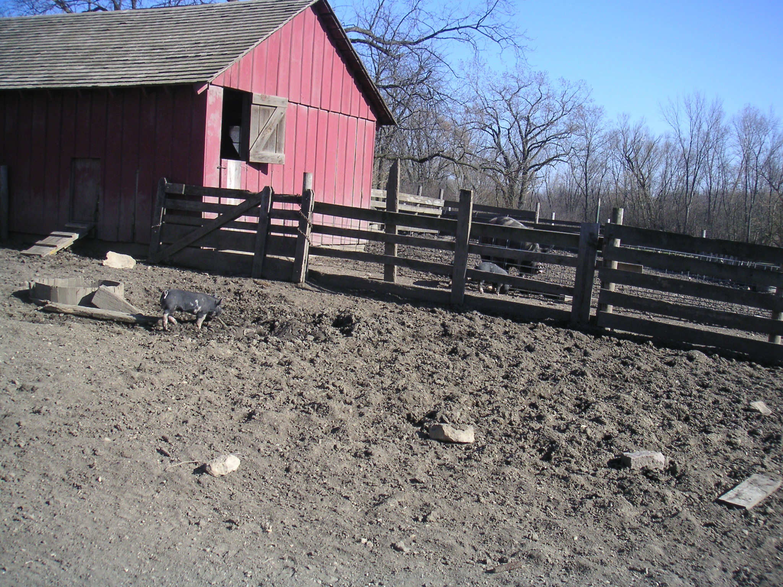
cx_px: 392
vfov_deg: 37.7
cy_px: 294
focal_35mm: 38
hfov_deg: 49.0
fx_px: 860
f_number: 2.8
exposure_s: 1/500
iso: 50
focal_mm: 6
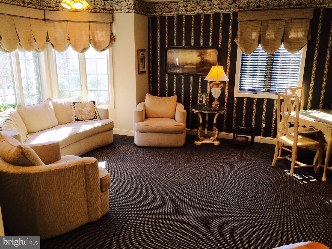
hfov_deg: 61.7
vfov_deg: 48.2
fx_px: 278
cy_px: 124
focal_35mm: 29
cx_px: 166
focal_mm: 4.15
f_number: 2.2
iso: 32
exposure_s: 1/42
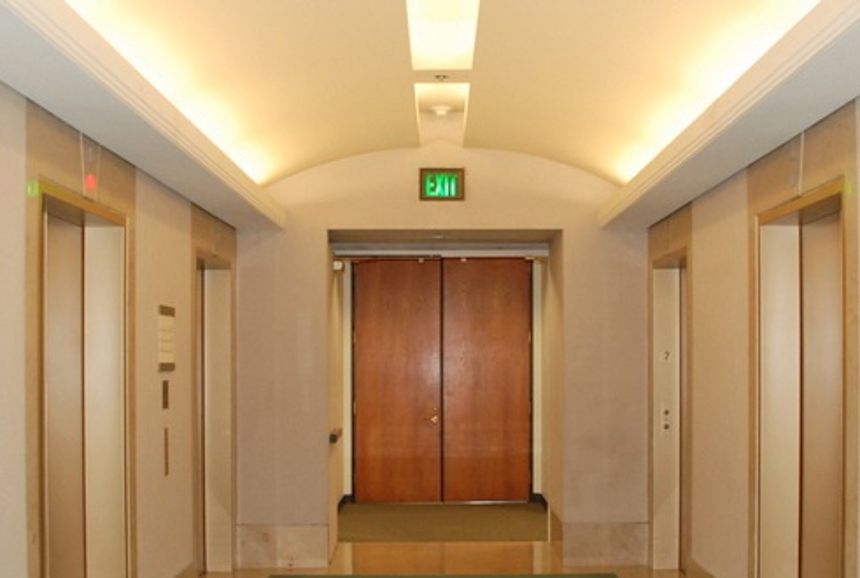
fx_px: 1054
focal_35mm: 44
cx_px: 457
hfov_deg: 44.4
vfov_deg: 30.6
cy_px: 358
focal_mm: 18
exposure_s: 1/60
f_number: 5
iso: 800
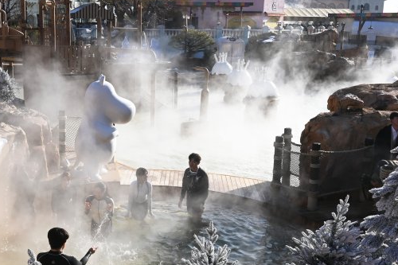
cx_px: 117
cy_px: 168
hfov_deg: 35.1
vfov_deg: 24.1
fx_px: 619
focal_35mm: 56
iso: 640
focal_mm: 35
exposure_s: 1/320
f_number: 18
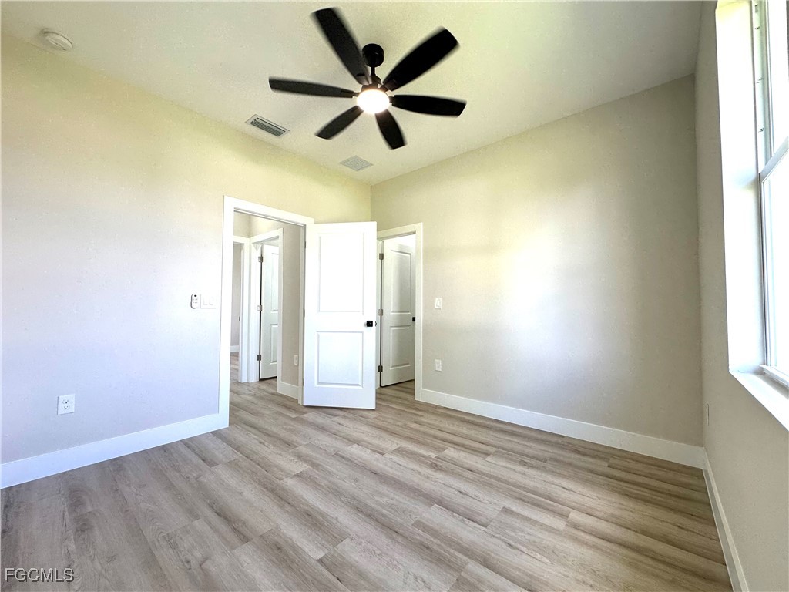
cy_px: 296
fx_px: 319
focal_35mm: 14
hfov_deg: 102.1
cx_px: 394
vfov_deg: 85.7
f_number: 2.2
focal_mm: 2.22
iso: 64
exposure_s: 1/99
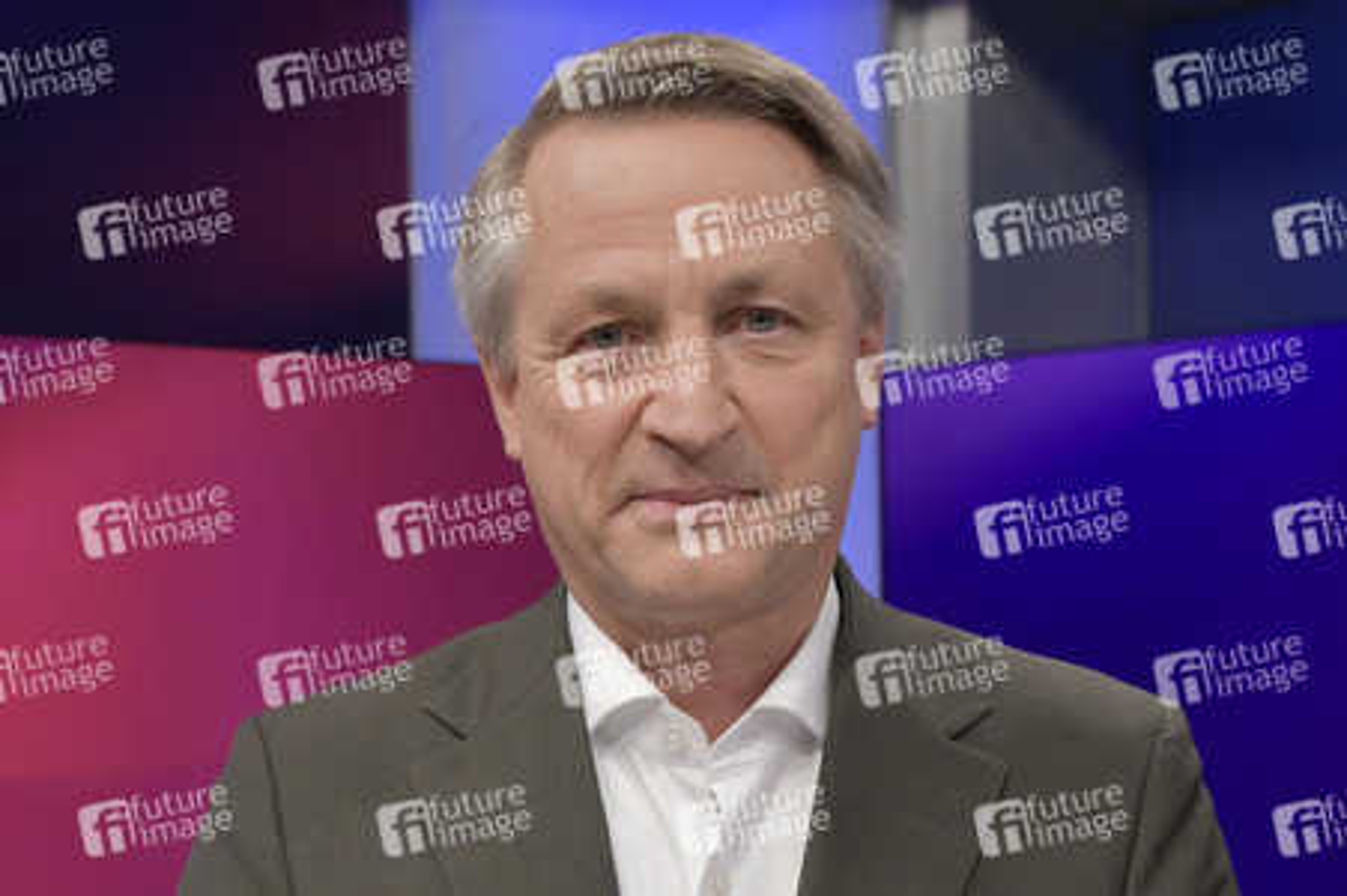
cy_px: 448
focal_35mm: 32
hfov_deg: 58.8
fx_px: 1196
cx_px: 674
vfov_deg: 41.1
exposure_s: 1/250
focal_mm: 32
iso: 1600
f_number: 5
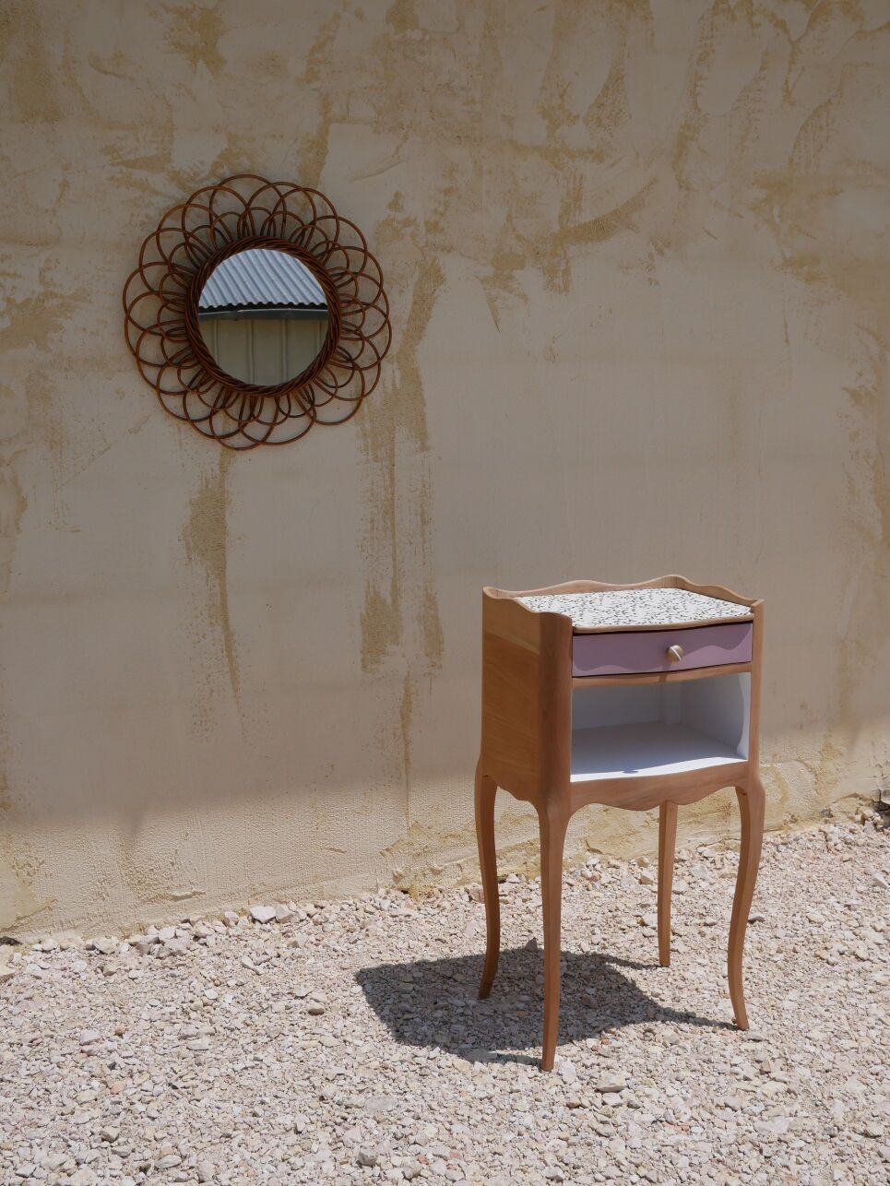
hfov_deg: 36.0
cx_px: 445
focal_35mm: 40
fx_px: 1371
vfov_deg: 46.8
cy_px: 593
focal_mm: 20
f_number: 6.3
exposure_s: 1/1600
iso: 200
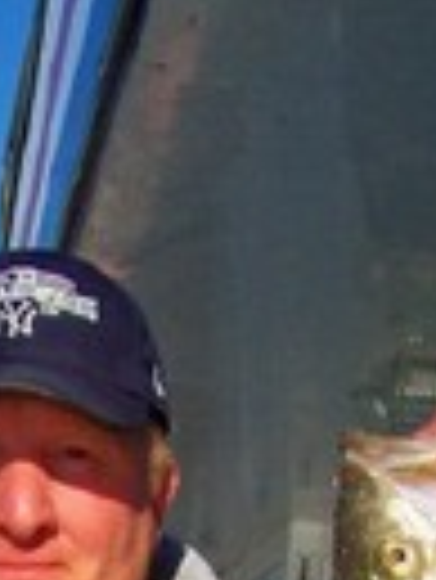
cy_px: 1045
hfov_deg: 9.9
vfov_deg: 12.2
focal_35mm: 149
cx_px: 0
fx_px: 2498
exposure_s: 1/500
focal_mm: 5.85
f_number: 4
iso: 64
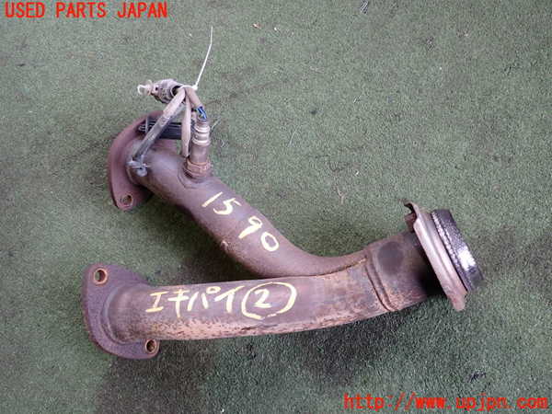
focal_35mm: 30
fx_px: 478
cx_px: 276
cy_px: 207
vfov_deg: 46.8
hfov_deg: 60.0
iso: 200
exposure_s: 1/50
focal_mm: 5.4
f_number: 2.3
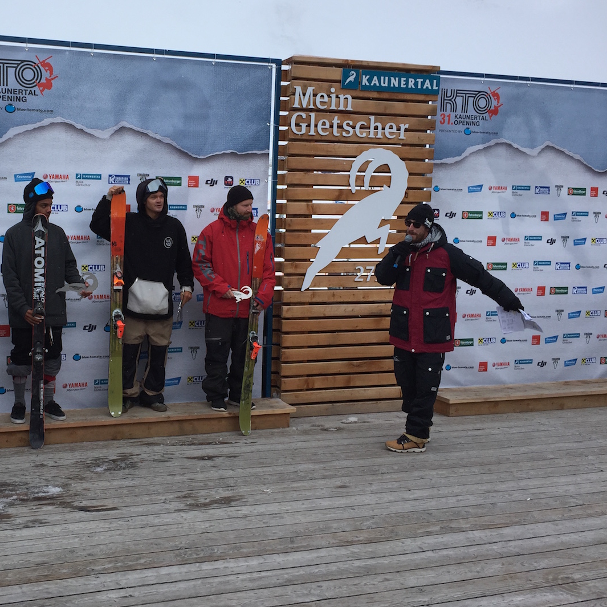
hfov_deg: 41.5
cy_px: 282
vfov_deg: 42.8
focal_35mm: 39
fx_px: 774
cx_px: 150
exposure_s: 1/706
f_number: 2.2
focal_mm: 4.15
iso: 32
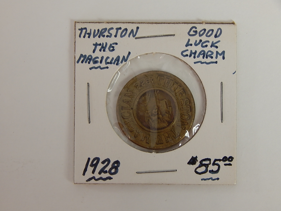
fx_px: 1145
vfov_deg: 10.5
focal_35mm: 141
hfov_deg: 14.0
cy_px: 106
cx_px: 140
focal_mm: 25.3
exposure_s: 1/30
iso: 125
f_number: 4.9
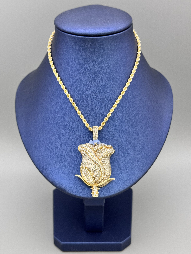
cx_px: 94
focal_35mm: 49
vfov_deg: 38.9
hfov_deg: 29.7
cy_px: 127
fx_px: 360
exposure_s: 1/40
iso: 250
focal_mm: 6.86
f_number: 1.78
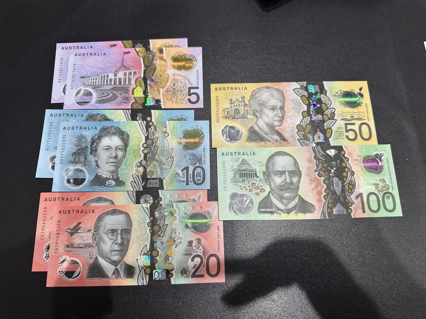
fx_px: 295
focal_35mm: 24
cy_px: 160
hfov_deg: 71.6
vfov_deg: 56.8
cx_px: 213
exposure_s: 1/50
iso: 160
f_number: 1.78
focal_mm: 6.86
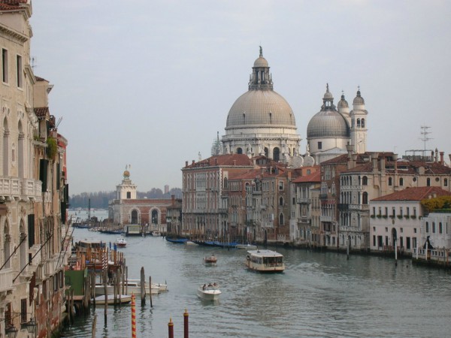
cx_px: 226
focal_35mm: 105
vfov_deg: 14.1
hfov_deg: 18.7
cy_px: 169
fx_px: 1368
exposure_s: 1/101
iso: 50
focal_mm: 17.4
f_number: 4.9
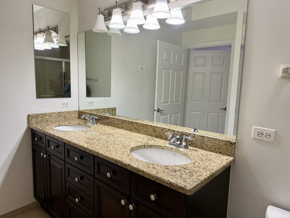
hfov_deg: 71.6
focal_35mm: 24
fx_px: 201
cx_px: 145
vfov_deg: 56.8
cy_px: 109
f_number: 1.78
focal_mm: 6.76
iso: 100
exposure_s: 1/120
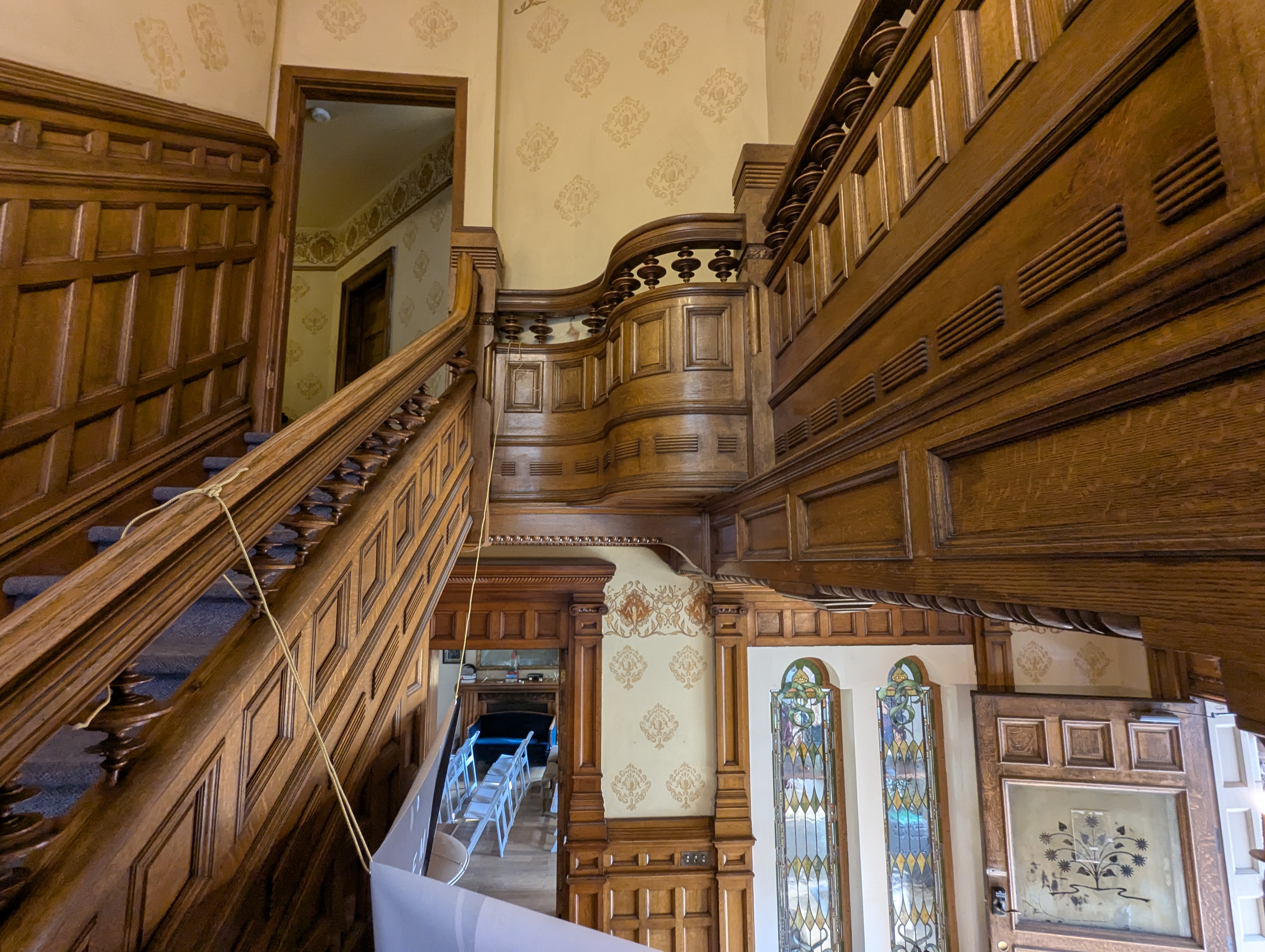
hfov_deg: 94.4
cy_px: 476
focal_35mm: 16
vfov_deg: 78.2
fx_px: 586
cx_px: 632
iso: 229
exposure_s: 1/42.3
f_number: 2.2
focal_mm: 2.35
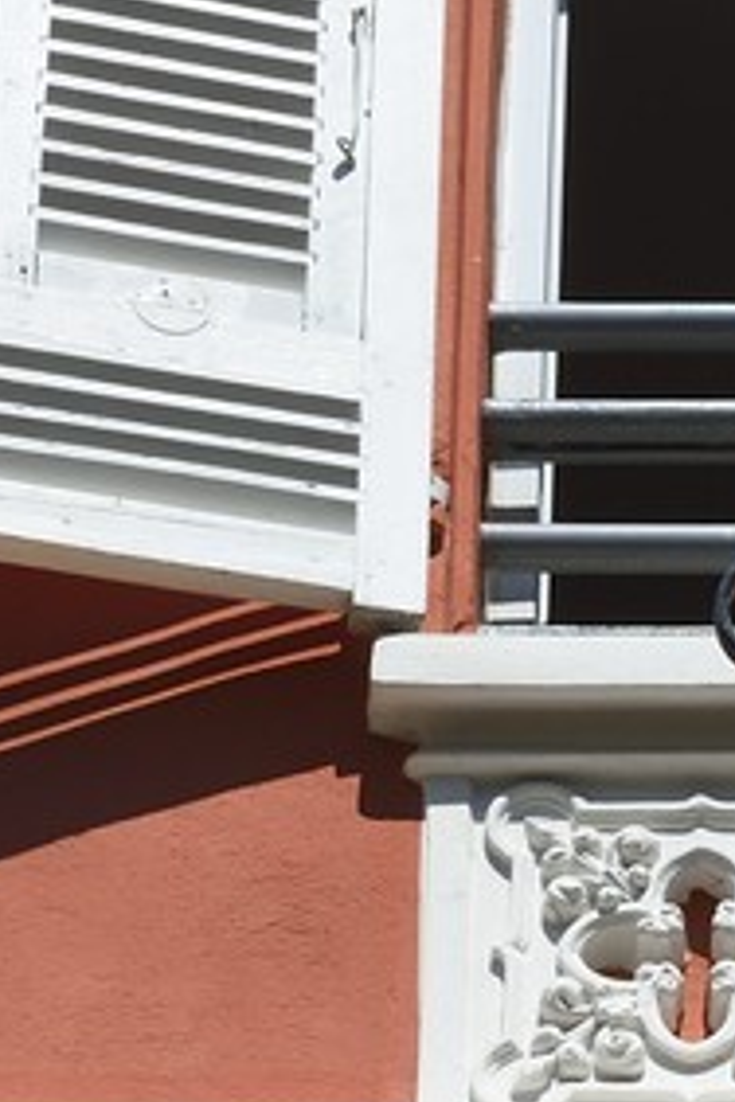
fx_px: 8329
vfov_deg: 7.3
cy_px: 2278
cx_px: 1001
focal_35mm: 272
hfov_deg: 5.0
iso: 200
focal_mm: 48
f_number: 14
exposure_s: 1/160
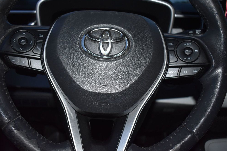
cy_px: 75
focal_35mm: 34
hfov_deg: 55.8
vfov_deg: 38.9
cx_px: 111
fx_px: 214
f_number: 3.8
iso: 1100
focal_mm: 22
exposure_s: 1/60
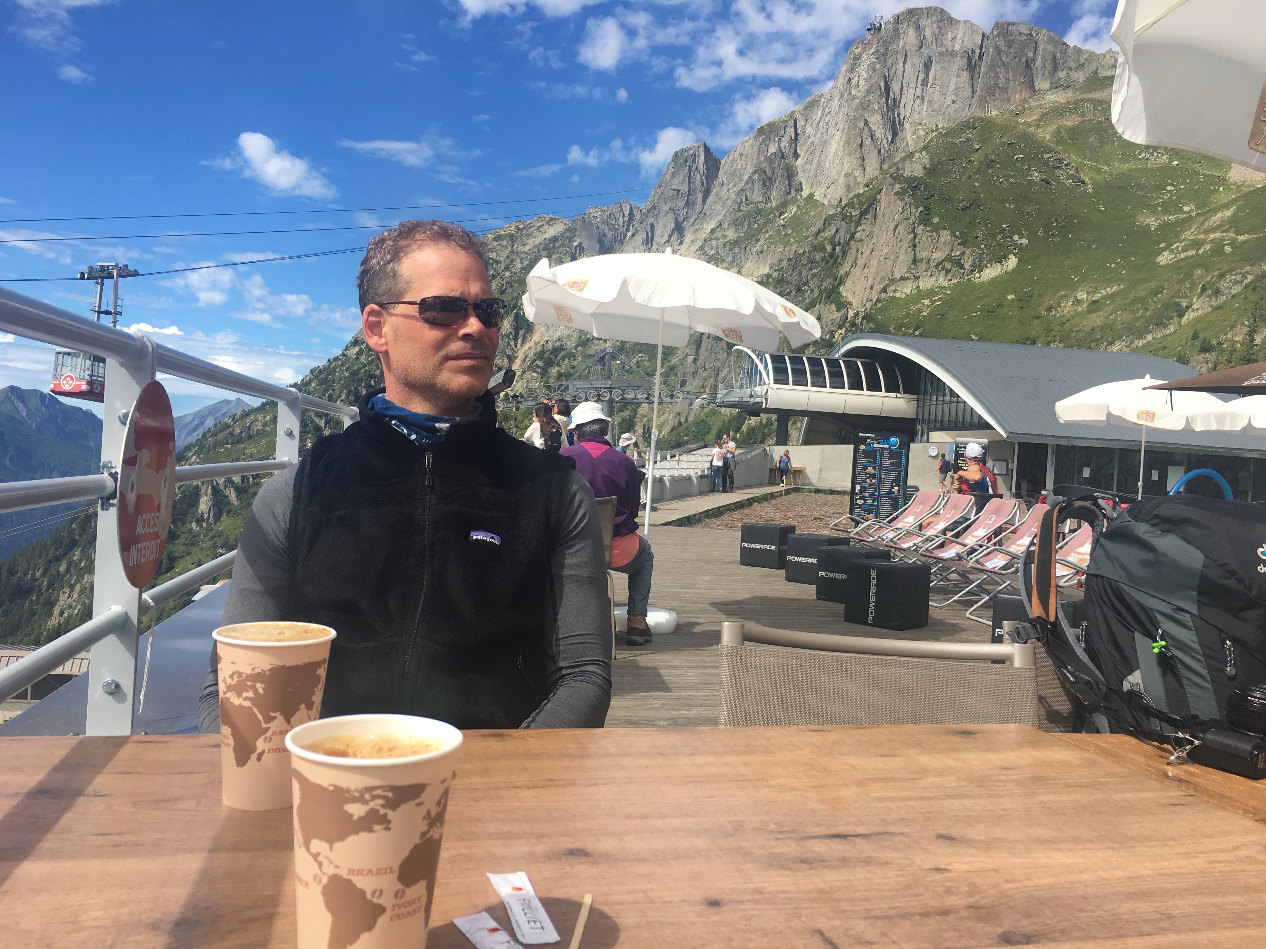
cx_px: 633
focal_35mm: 29
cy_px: 474
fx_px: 1061
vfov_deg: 48.2
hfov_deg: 61.7
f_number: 2.2
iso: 25
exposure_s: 1/1282
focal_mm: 4.15
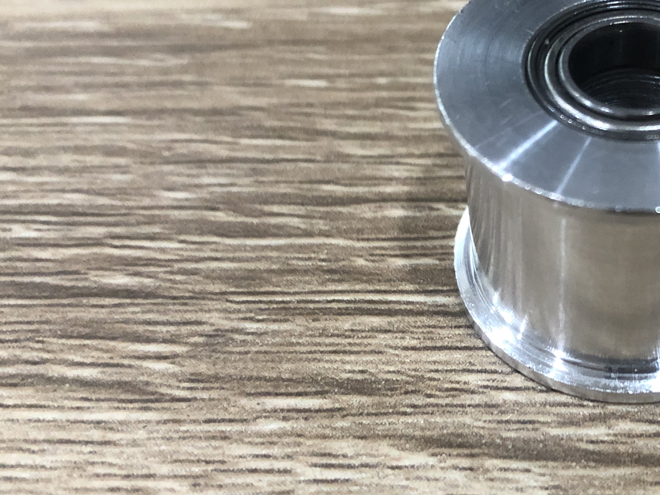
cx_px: 579
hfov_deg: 32.3
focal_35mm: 57
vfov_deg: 25.6
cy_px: 207
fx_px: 1087
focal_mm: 3.99
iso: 100
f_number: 1.8
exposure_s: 1/17
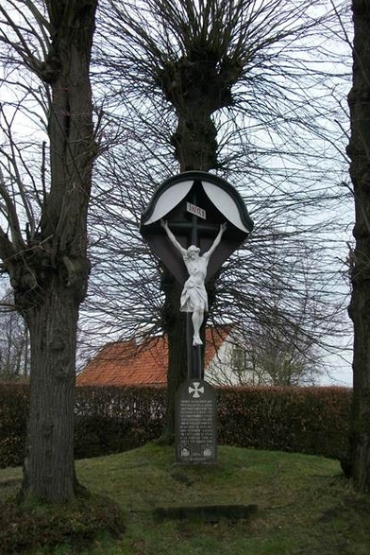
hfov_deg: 38.9
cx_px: 172
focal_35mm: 34
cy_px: 277
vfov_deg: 55.8
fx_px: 524
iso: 80
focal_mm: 5.7
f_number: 2.9
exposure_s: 1/250
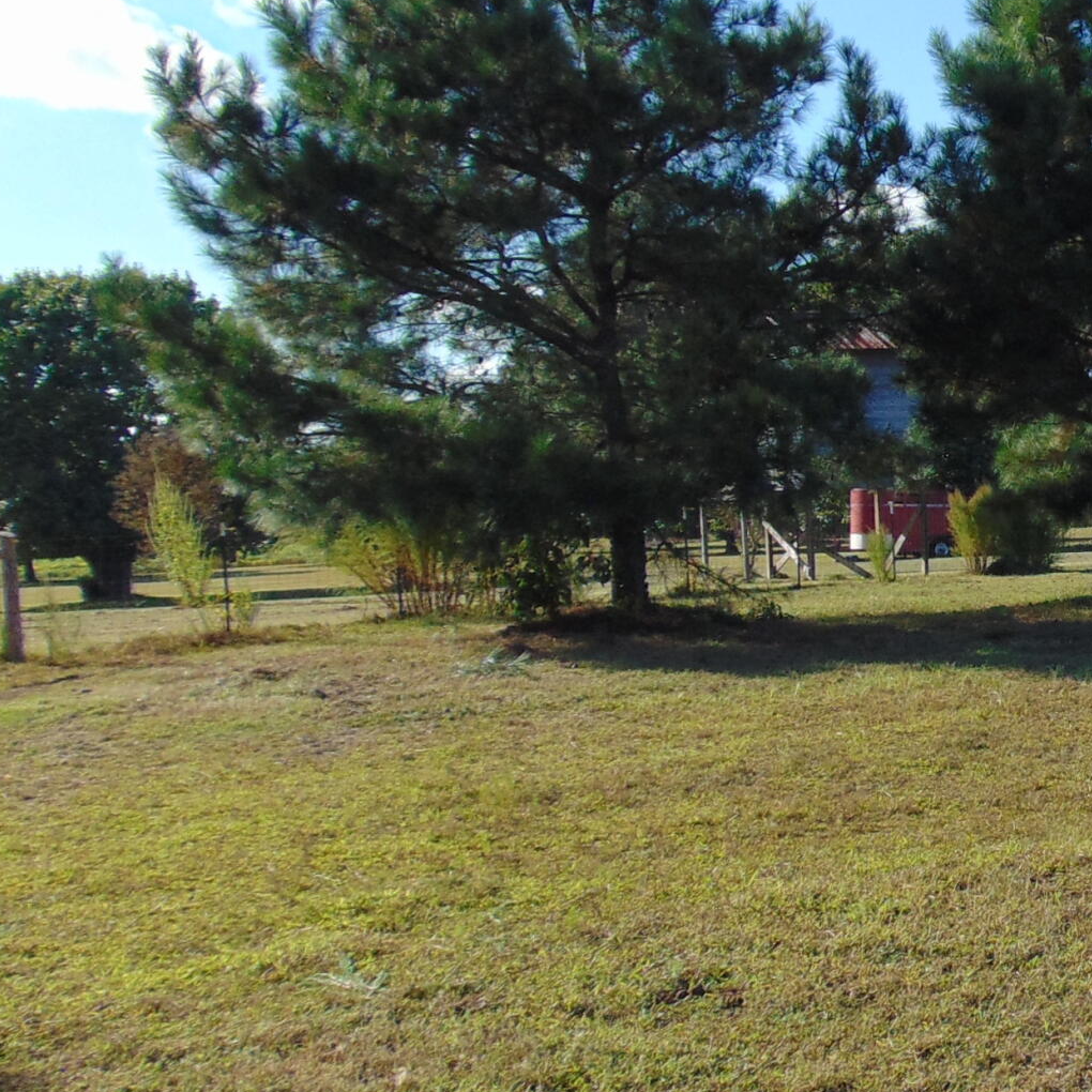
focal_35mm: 65
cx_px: 1298
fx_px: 2320
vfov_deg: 26.5
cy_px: 632
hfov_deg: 24.2
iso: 80
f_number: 7.7
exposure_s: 1/200
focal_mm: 4.5
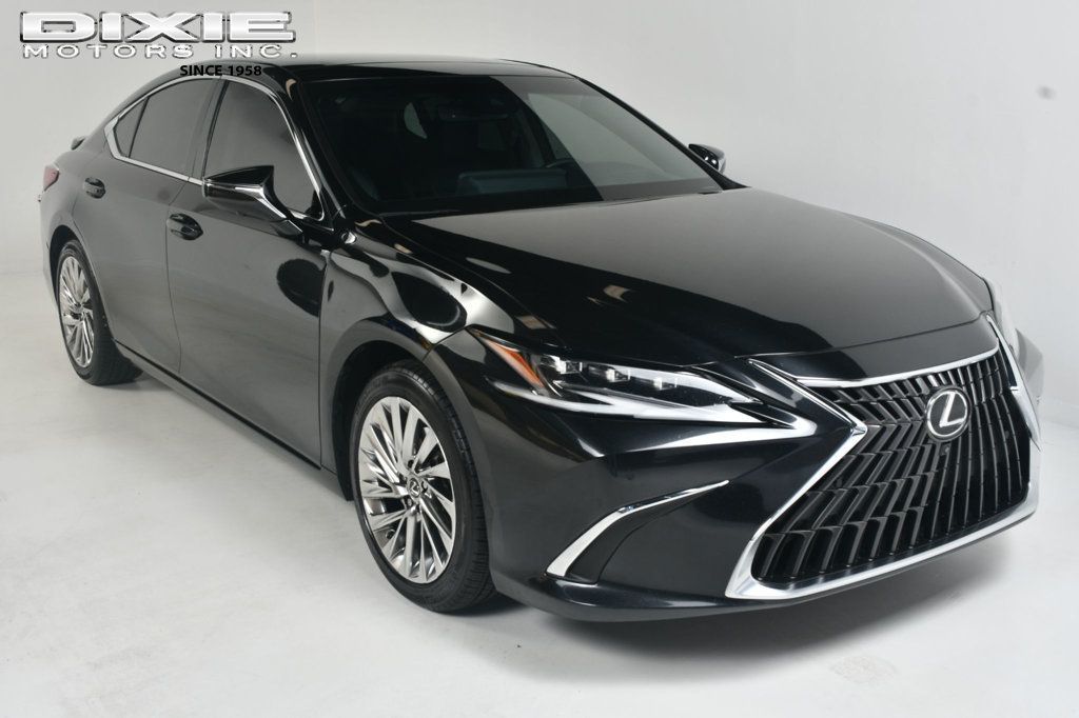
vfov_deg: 33.4
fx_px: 1198
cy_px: 359
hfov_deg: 48.5
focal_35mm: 40
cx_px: 540
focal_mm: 27
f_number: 10
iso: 100
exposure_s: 1/160
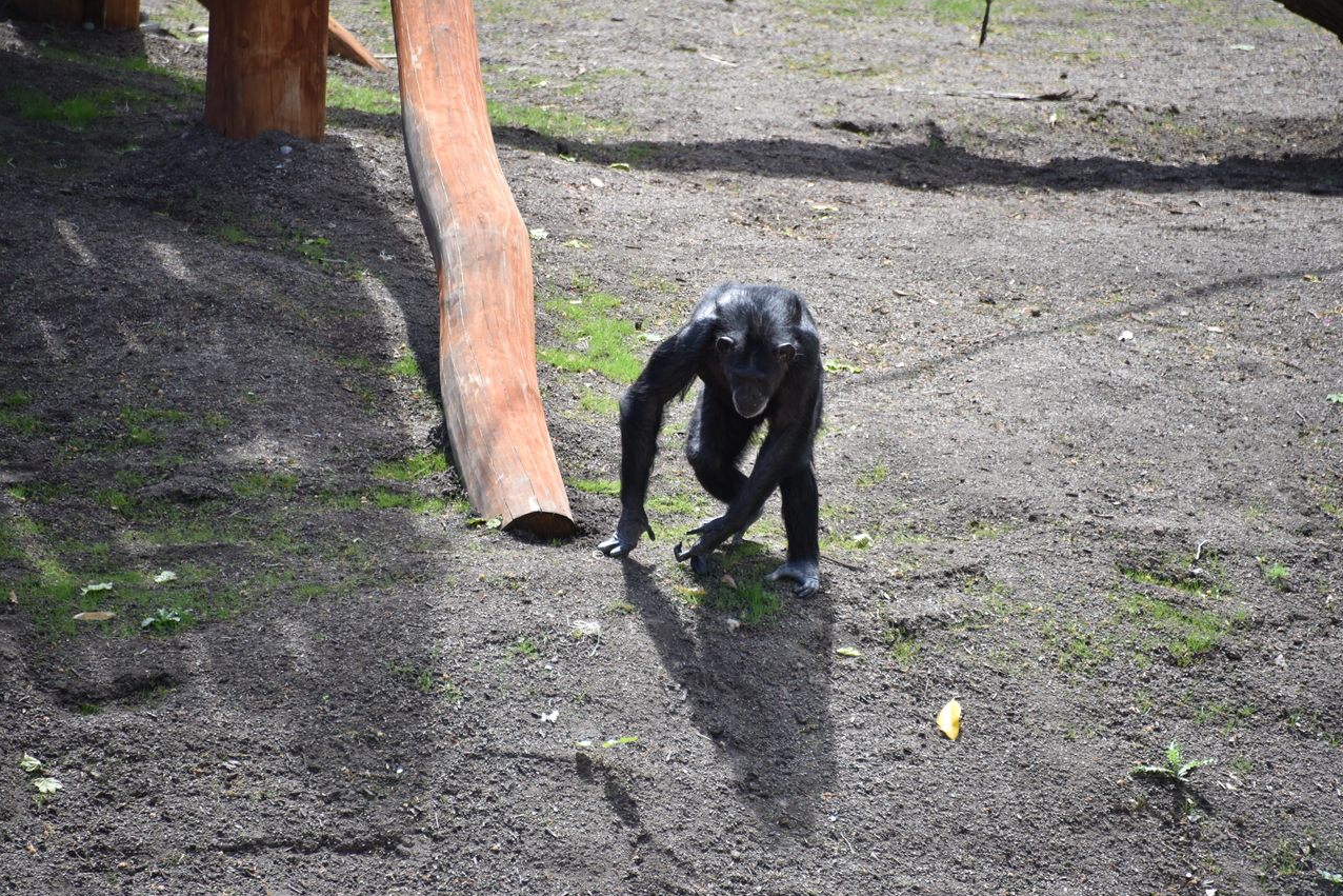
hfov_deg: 6.8
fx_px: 11229
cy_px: 449
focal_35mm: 301
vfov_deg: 4.6
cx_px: 672
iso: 560
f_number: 5.6
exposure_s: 1/640
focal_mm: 300
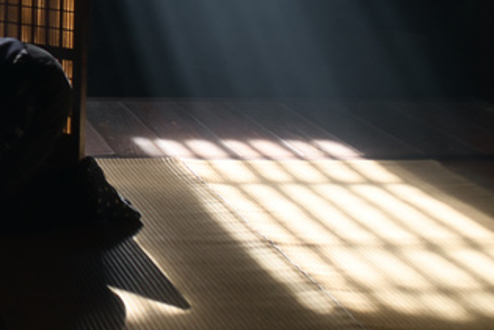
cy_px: -103
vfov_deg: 12.0
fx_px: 1523
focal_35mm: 111
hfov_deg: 17.1
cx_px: -183
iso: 400
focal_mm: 35
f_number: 3.2
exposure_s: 1/500
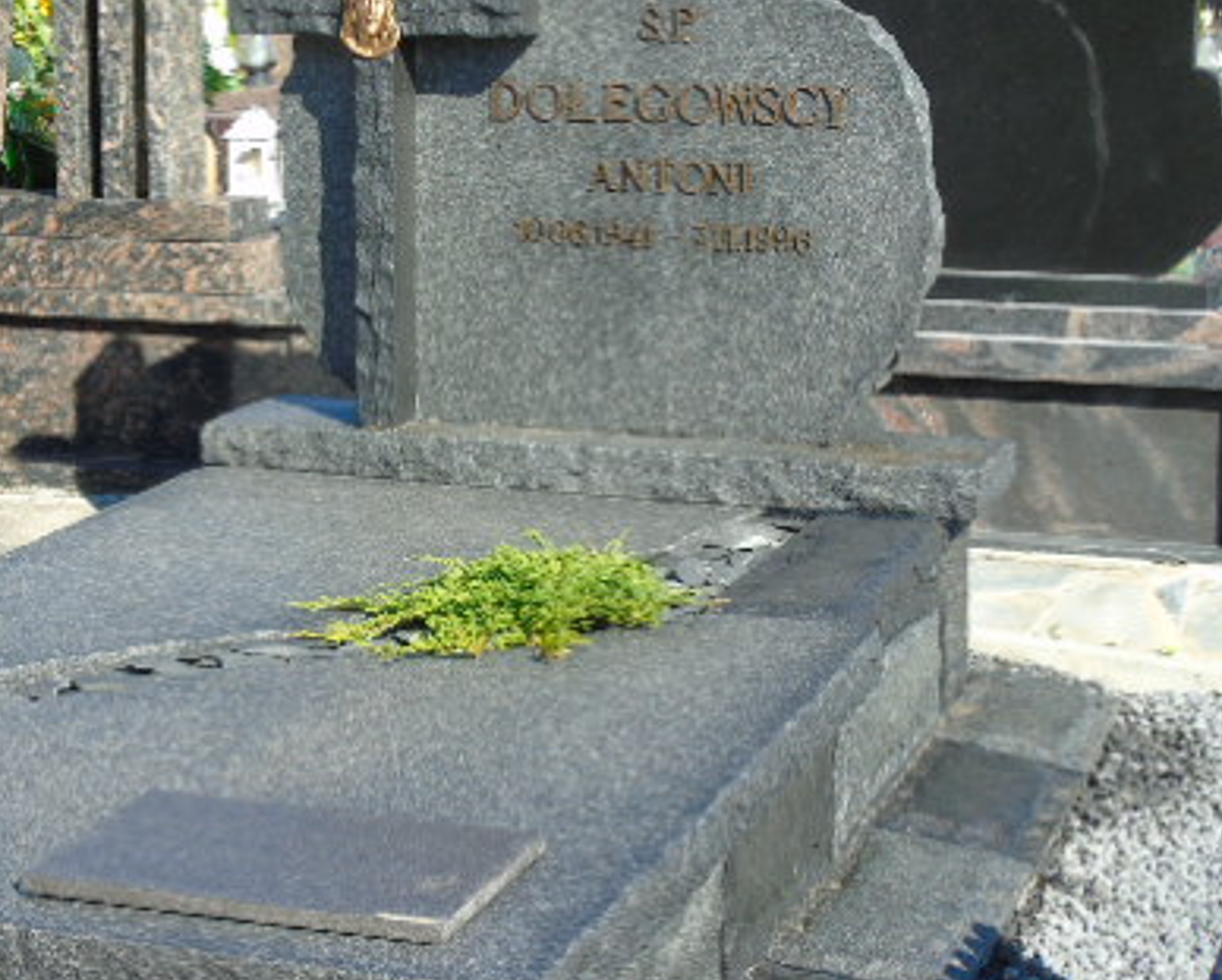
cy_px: 596
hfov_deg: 25.6
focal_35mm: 74
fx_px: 2678
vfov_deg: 20.7
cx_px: 431
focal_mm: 8.2
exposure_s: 1/250
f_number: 4.1
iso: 80
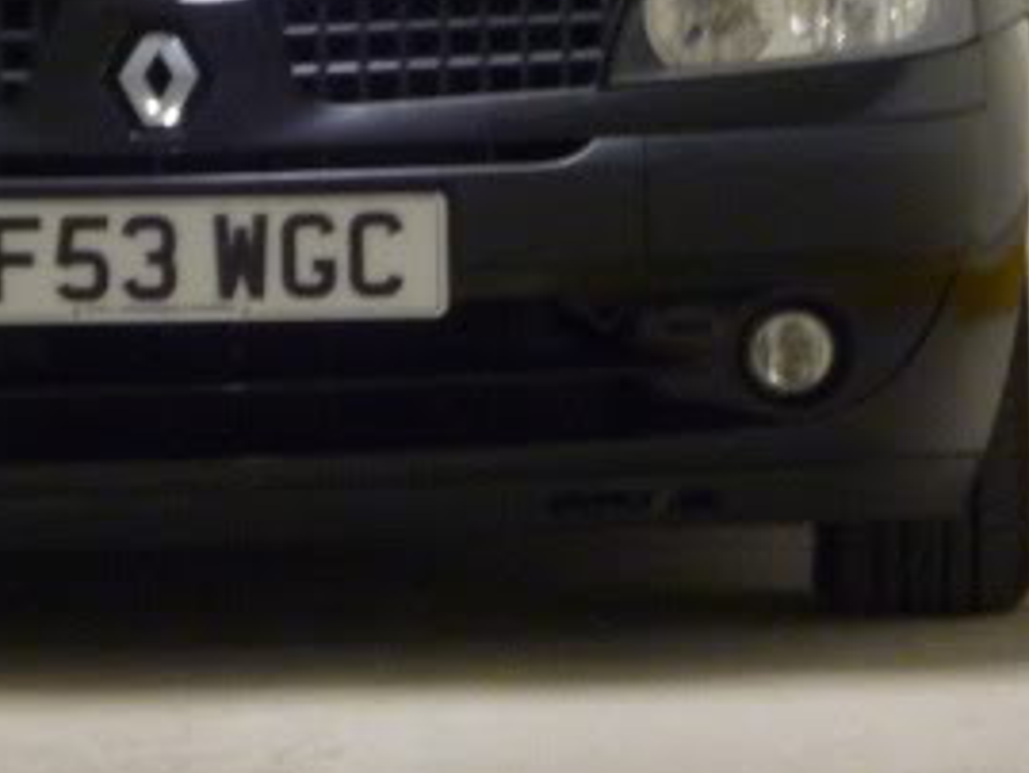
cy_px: 138
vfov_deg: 3.8
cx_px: 222
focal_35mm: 393
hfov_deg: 5.0
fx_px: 11688
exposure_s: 1/8
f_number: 5.9
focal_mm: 22
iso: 400
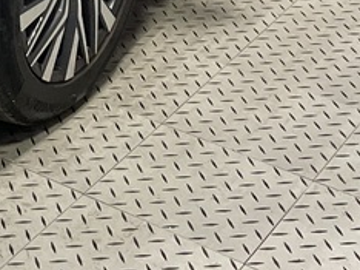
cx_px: -108
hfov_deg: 15.7
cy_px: -202
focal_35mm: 119
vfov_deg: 11.6
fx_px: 1236
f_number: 1.8
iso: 80
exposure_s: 1/60
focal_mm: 3
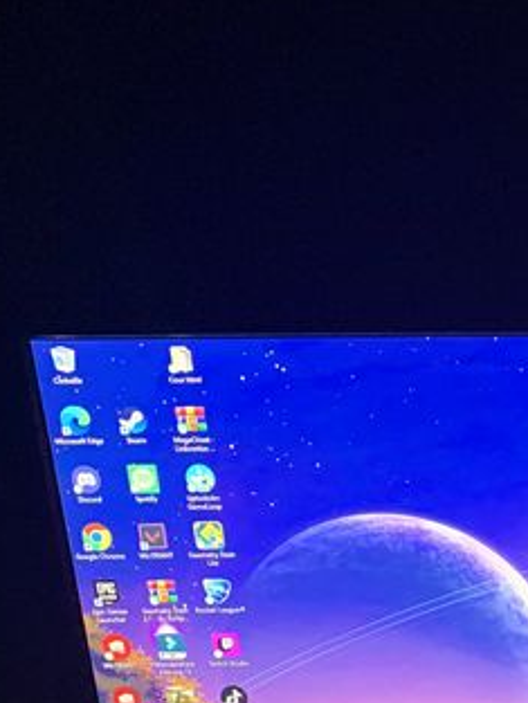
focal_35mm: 83
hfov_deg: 16.1
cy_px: 849
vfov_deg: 21.8
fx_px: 1687
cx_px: 813
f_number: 1.8
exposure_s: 1/60
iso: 160
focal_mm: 4.25
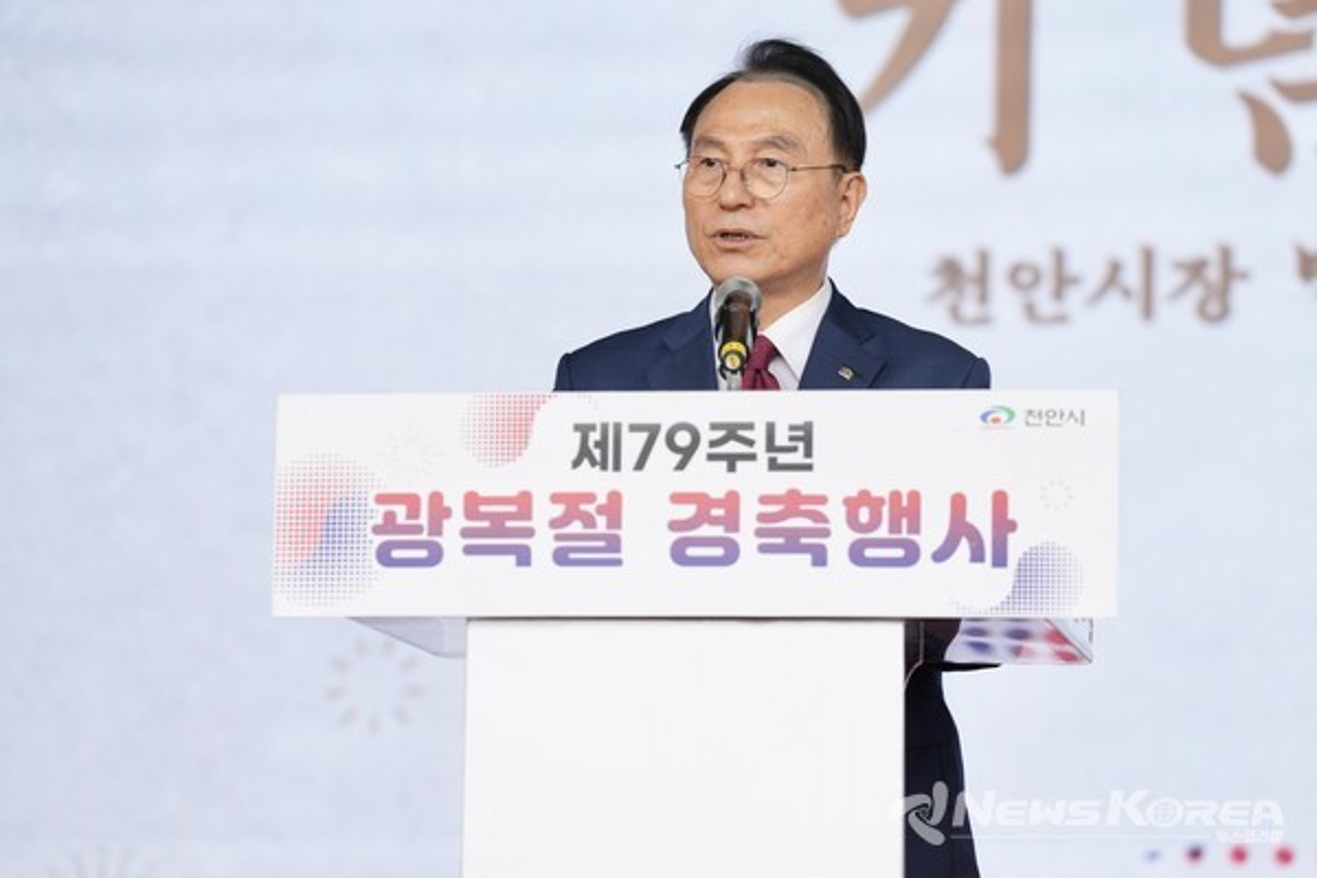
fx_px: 6255
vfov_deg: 8.0
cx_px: 658
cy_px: 439
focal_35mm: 171
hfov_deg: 12.0
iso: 160
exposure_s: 1/400
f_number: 4
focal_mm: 171
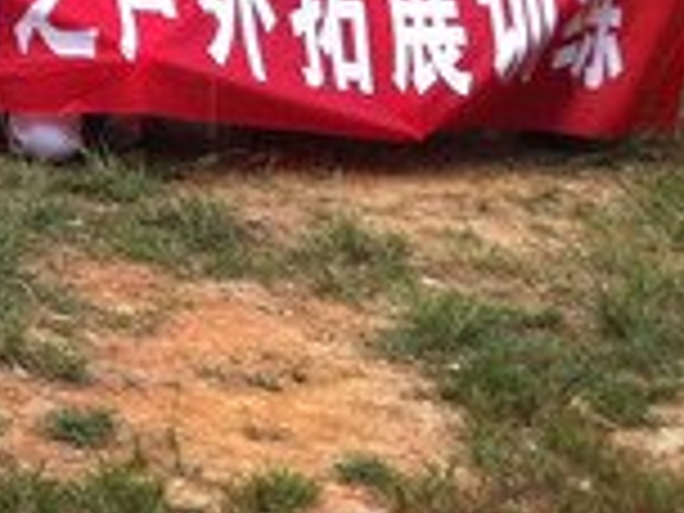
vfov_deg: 10.0
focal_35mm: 138
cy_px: -490
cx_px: -536
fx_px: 2727
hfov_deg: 13.0
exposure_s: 1/133
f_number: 2.8
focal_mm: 3.85
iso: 80
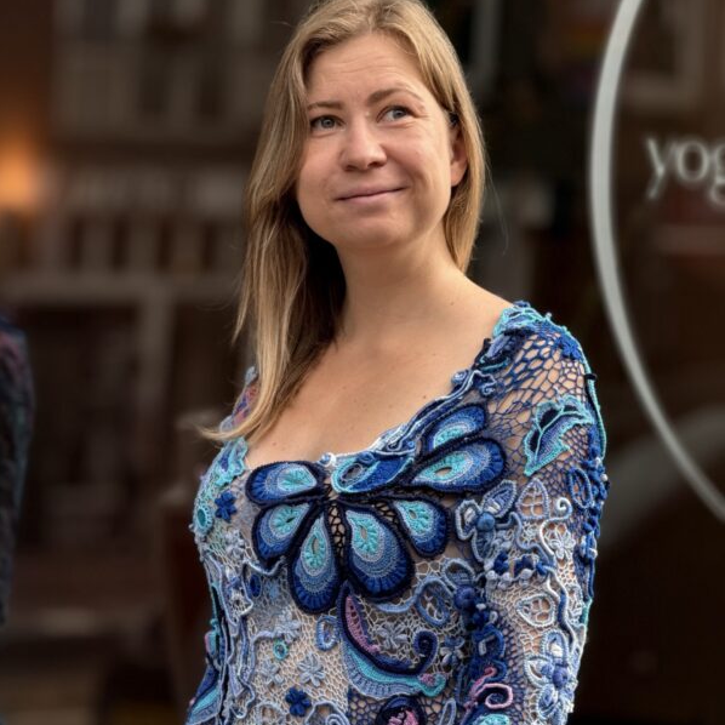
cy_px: 441
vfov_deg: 12.3
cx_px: 362
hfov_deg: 12.3
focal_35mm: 142
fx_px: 3365
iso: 50
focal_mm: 15.66
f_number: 2.8
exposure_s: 1/262
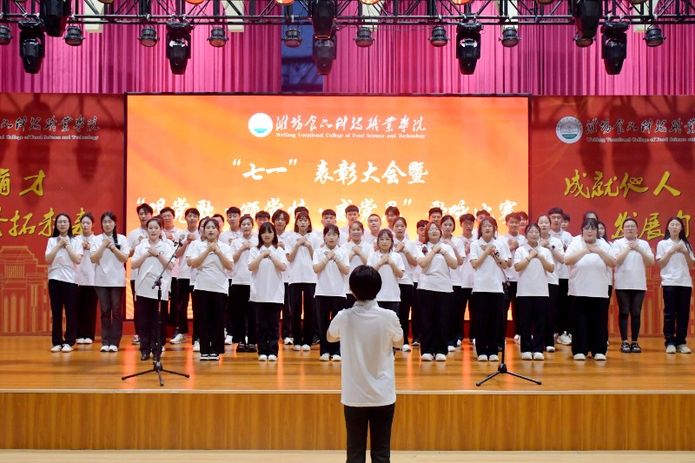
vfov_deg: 29.9
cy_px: 232
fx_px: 869
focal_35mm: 45
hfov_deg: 43.6
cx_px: 348
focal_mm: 30
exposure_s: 1/80
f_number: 5
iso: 5000
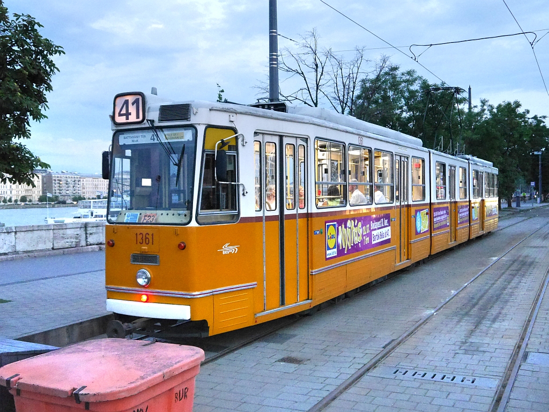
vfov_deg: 39.7
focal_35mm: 36
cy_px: 206
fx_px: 571
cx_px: 274
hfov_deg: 51.4
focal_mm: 18
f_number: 4.1
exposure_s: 1/60
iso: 2500
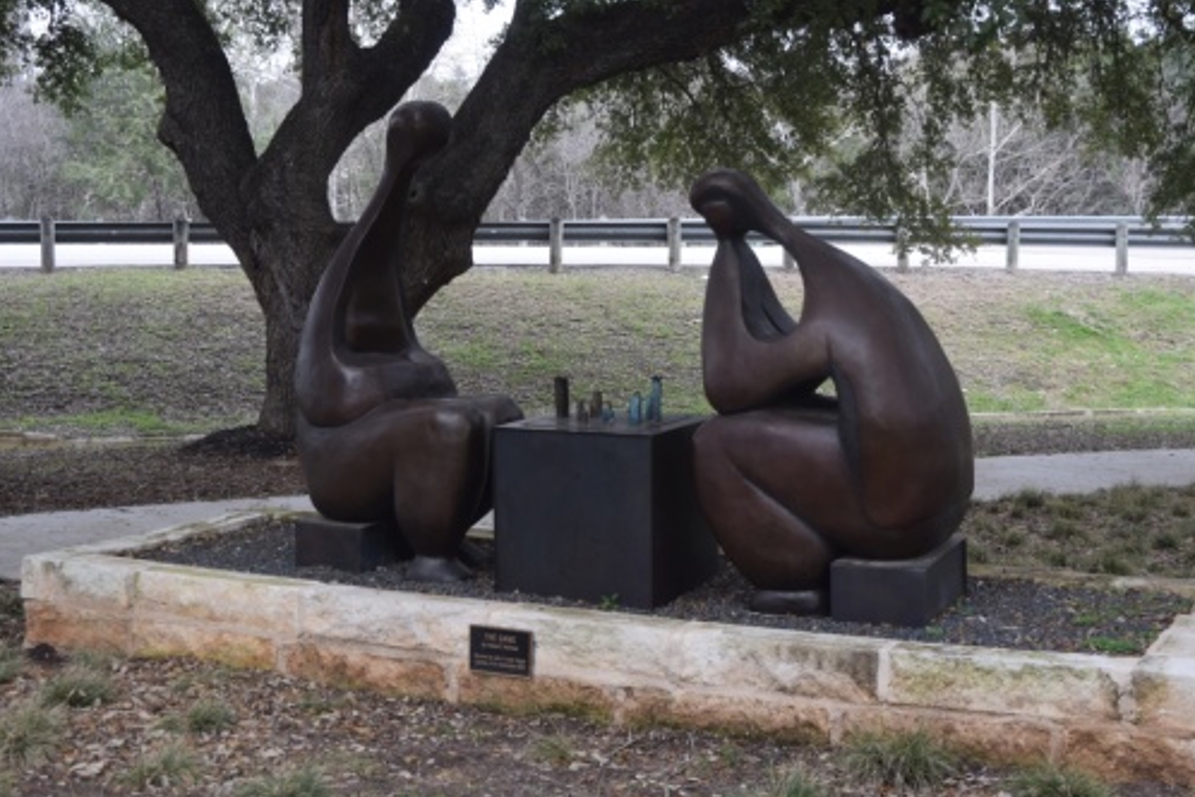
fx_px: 1611
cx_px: 600
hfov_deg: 40.7
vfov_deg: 27.8
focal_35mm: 49
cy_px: 394
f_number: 5.6
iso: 400
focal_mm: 31
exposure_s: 1/125
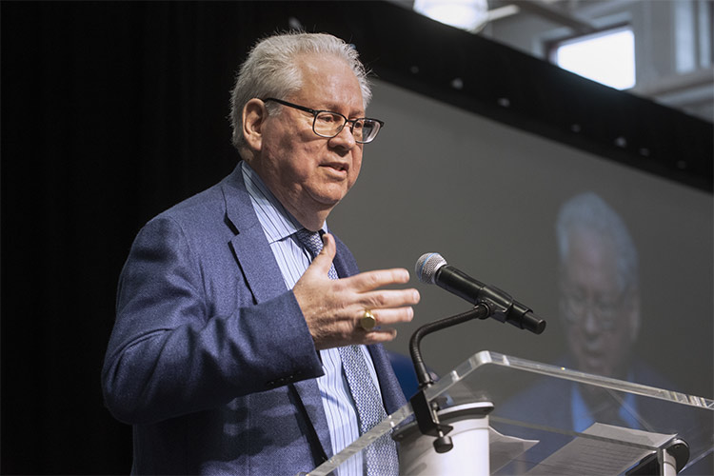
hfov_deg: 20.0
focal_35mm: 102
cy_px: 238
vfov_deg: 13.4
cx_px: 357
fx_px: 2023
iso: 1250
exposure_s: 1/100
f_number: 4
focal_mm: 102
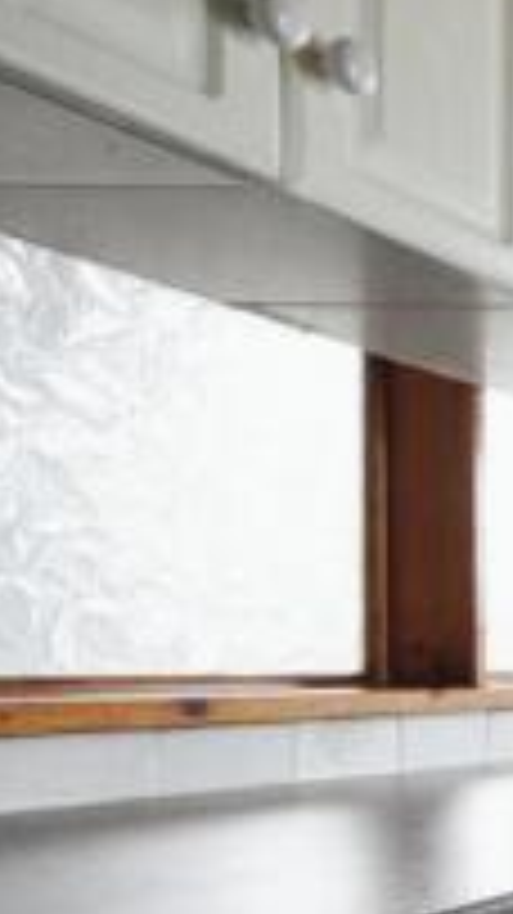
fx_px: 1307
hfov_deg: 12.9
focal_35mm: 54
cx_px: 1393
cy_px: 646
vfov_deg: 37.9
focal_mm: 16
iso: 2000
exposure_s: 1/40
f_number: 9
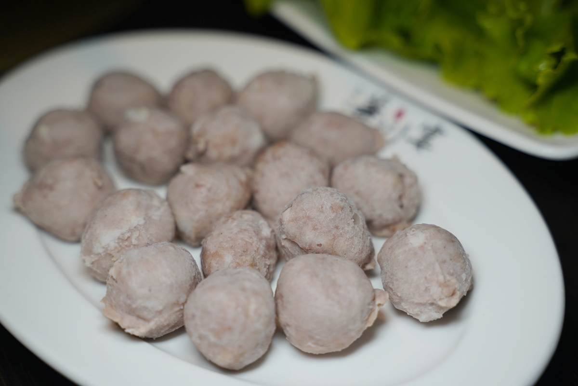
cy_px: 193
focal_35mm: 75
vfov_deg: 18.2
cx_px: 289
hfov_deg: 27.0
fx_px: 1204
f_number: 4
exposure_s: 1/80
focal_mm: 75
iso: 125
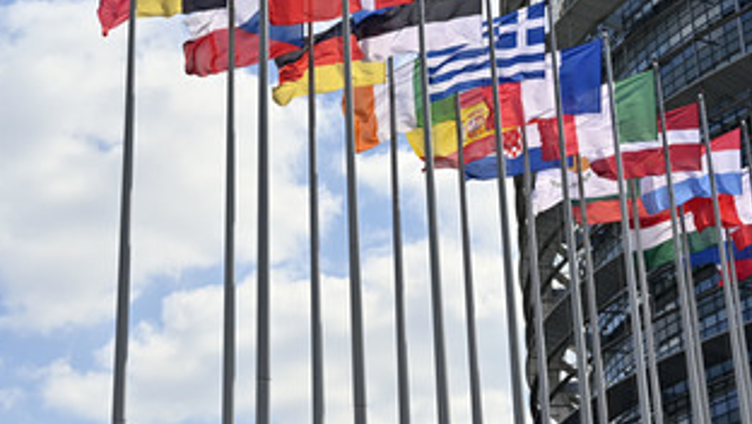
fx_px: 1357
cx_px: 450
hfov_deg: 30.9
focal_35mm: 68
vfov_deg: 17.6
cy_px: 82
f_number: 4
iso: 80
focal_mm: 45
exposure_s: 1/1600
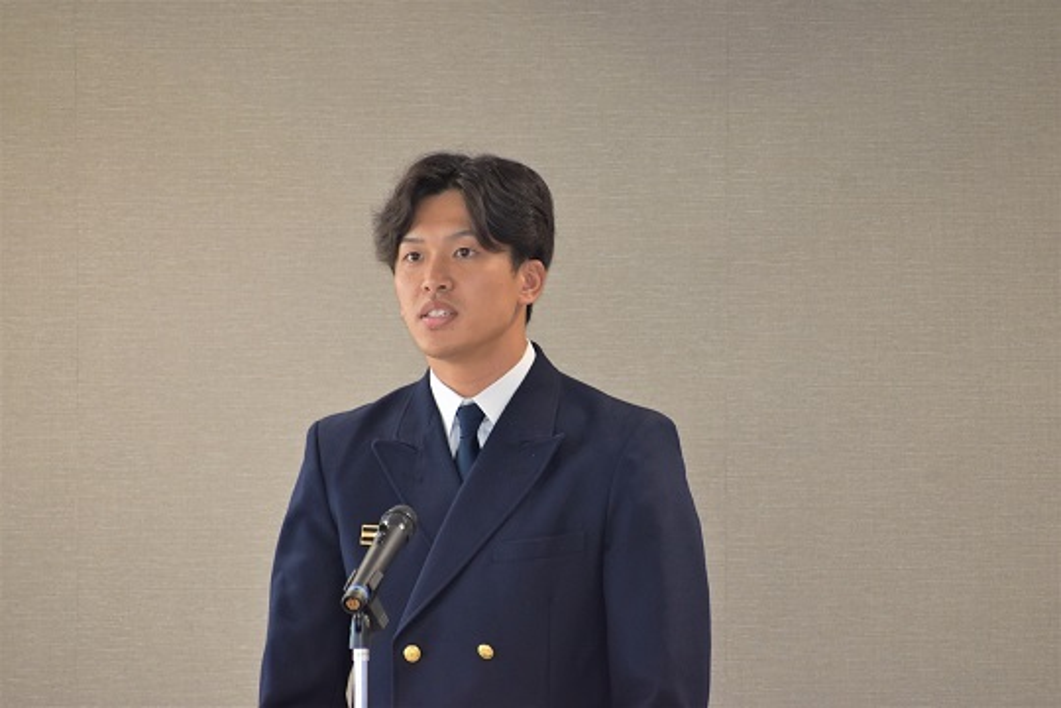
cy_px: 354
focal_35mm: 390
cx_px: 530
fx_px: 11493
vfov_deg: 3.5
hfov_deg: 5.3
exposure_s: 1/80
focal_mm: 260
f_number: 6
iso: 800
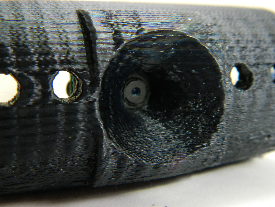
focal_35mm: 47
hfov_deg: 40.4
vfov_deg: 30.9
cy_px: 104
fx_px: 373
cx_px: 138
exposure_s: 1/5
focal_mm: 8.4
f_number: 3.6
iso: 200
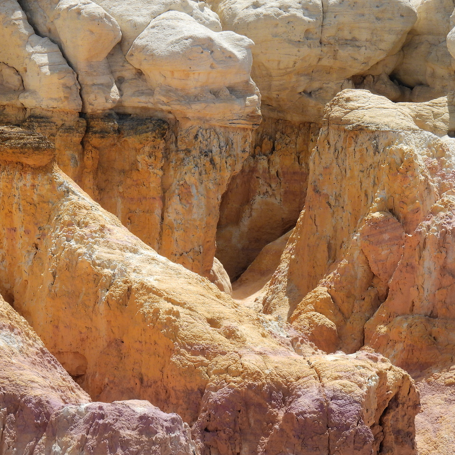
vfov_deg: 2.3
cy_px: 228
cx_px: 246
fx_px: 11421
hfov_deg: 2.3
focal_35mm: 768
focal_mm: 116
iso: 100
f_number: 5.6
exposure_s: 1/500
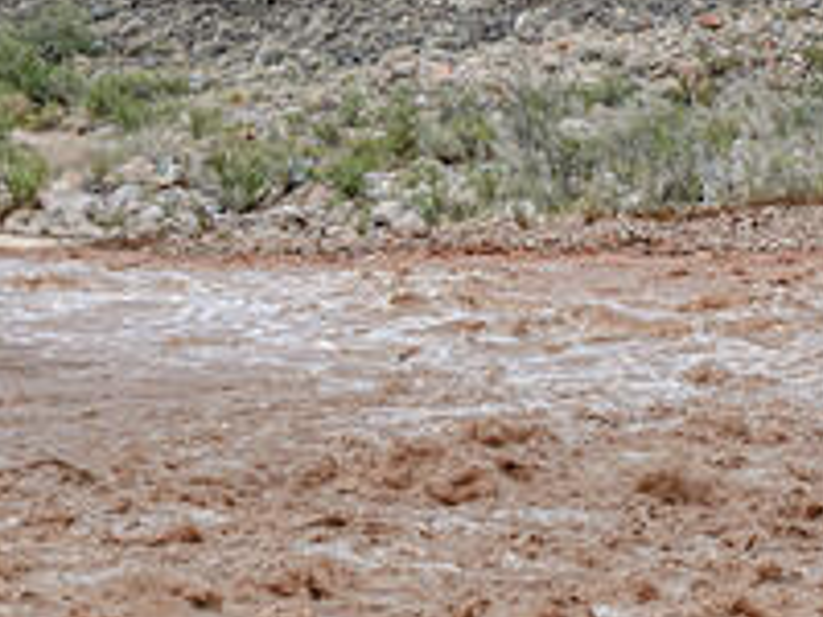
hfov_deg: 5.5
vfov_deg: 4.1
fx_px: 8559
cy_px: 341
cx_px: 996
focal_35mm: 360
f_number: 7.1
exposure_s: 1/800
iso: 200
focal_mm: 60
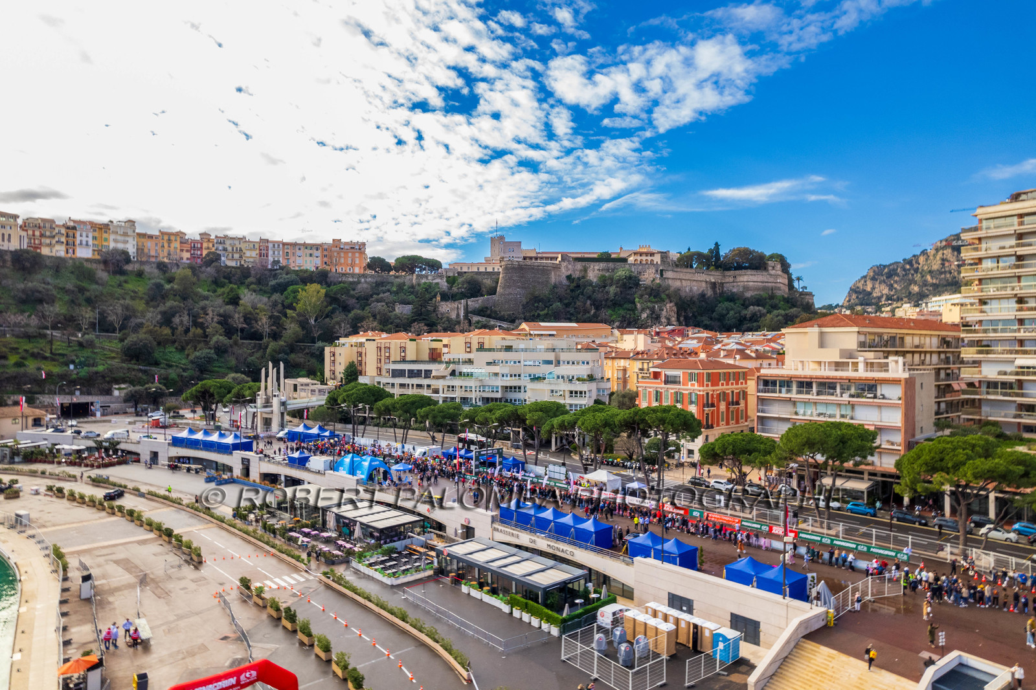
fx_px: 633
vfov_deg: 57.2
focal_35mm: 22
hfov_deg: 78.6
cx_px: 518
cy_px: 345
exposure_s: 1/40
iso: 200
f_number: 2.8
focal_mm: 8.4
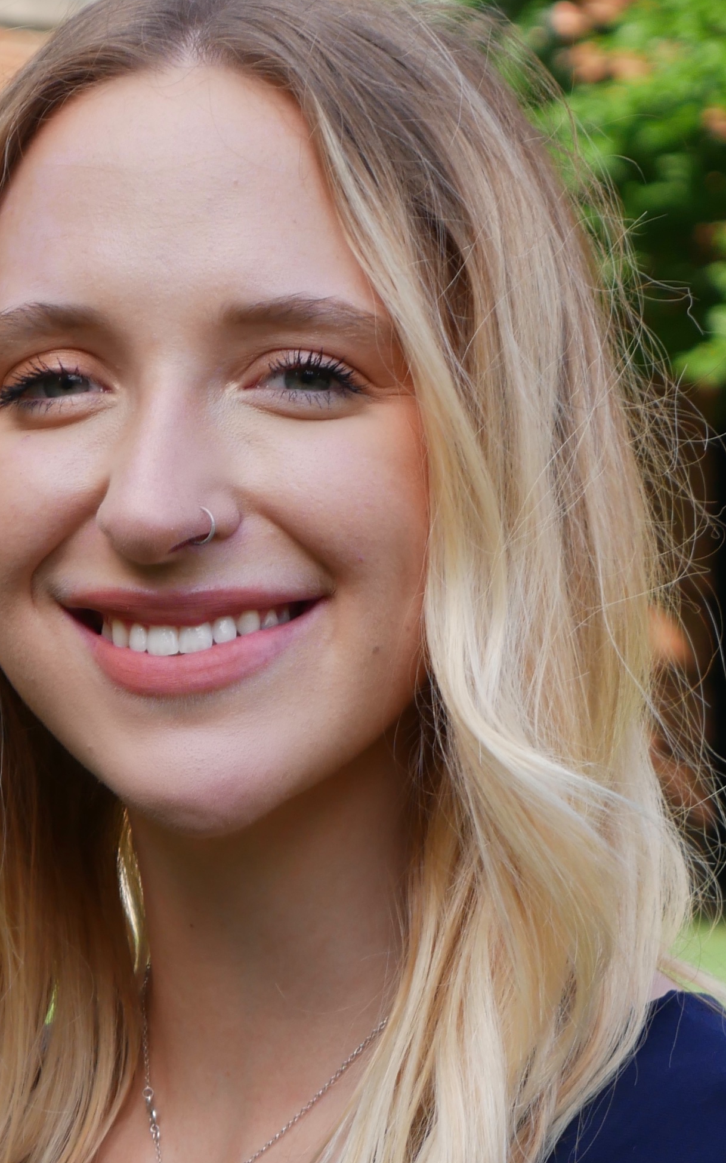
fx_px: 6650
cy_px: 580
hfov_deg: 6.2
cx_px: 136
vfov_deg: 10.0
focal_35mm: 210
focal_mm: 42
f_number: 5.6
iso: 200
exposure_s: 1/320
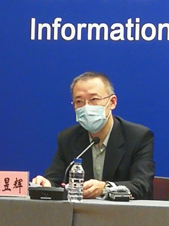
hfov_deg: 5.7
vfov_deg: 7.6
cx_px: 84
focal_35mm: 262
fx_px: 1705
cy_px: 113
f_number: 2.2
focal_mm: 3.95
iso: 200
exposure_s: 1/33.3
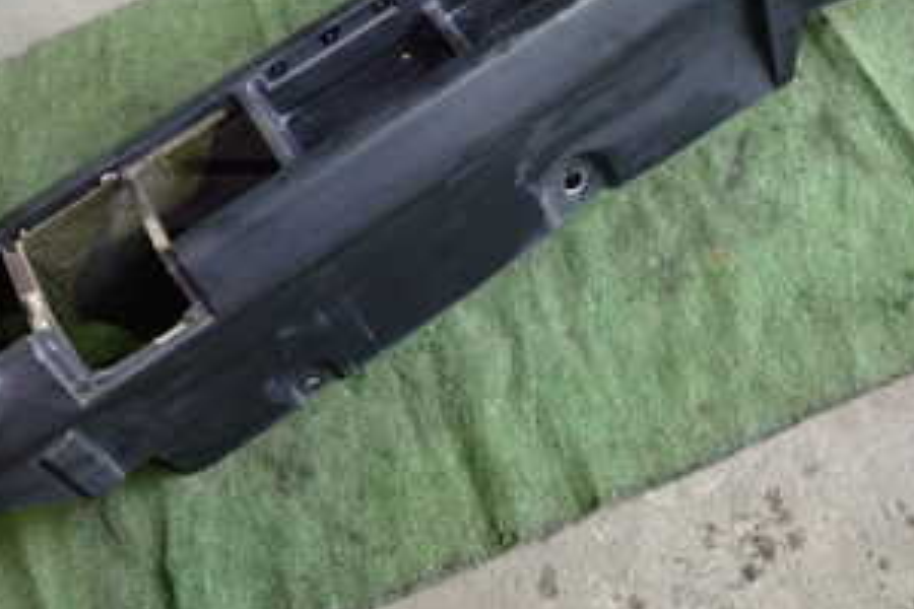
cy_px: 61
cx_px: 454
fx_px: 1320
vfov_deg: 25.2
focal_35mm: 52
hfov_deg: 38.2
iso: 640
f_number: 2
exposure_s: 1/30
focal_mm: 4.5
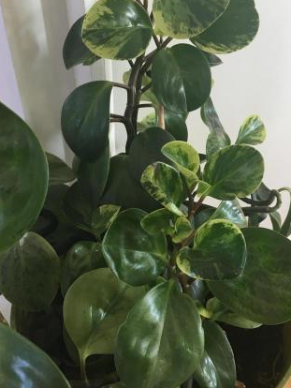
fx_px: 392
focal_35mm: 35
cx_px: 167
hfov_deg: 40.6
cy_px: 202
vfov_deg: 52.6
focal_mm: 4.15
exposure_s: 1/30
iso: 50
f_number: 2.2
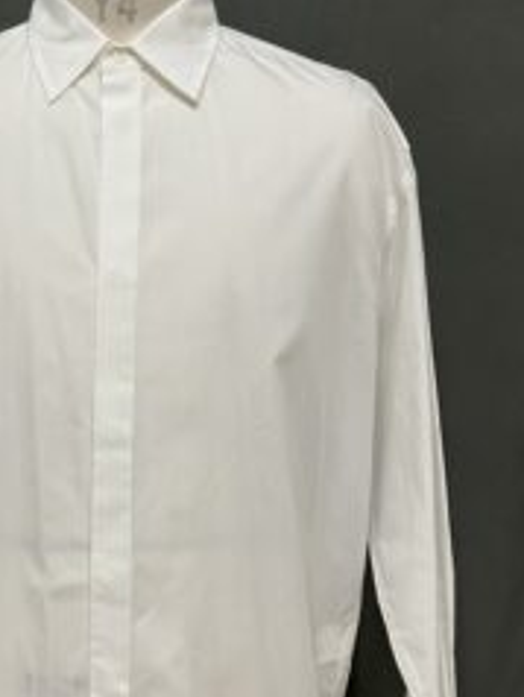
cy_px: 392
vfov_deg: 40.3
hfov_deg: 30.4
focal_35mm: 47
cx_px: 132
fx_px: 947
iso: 80
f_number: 1.8
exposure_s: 1/50
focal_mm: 3.99
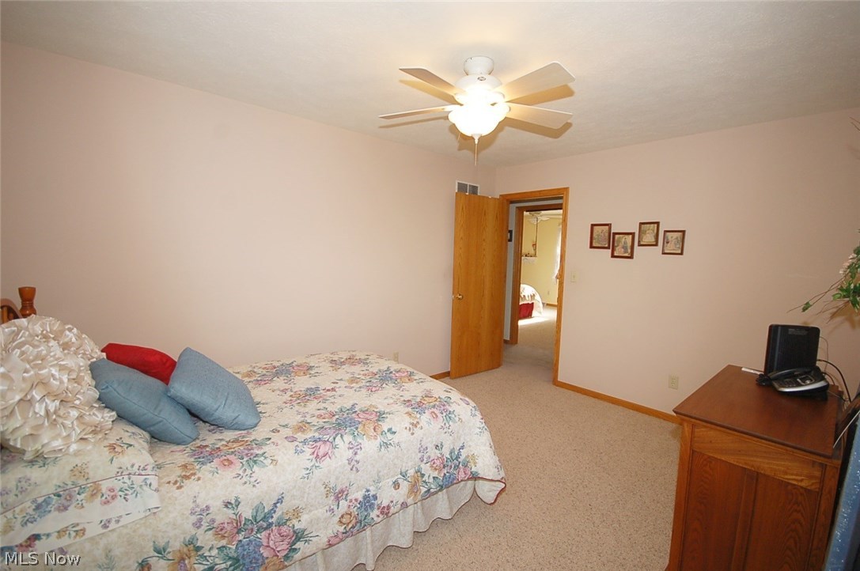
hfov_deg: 100.5
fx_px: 358
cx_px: 430
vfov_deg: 77.2
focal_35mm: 15
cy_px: 286
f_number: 4
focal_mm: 10
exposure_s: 1/60
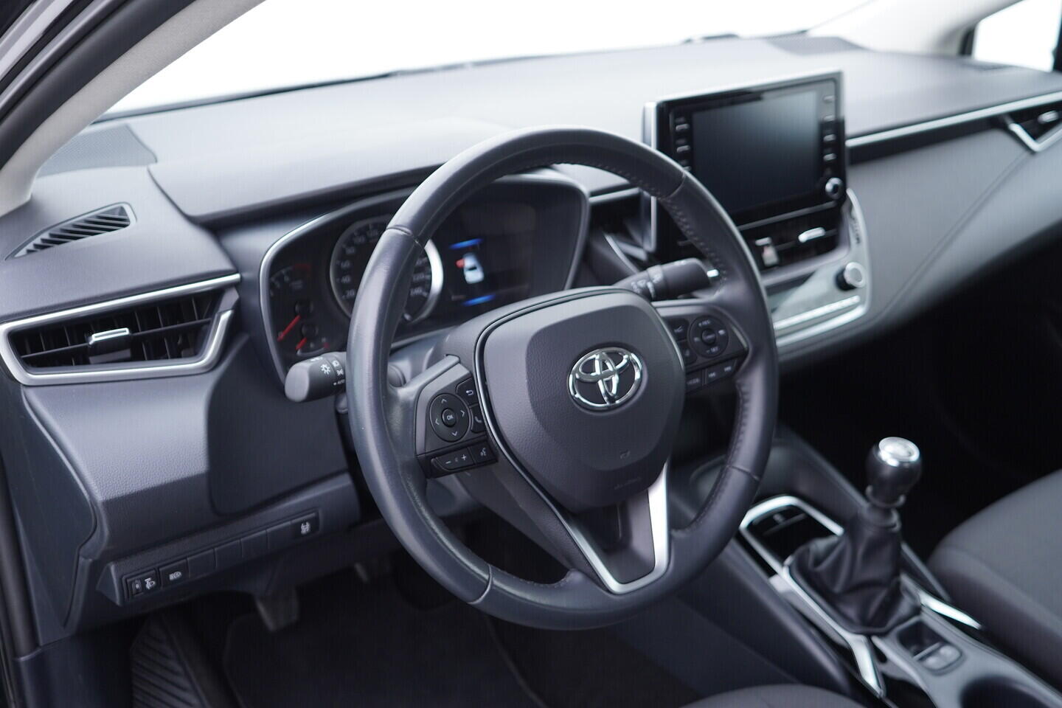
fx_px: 1062
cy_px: 354
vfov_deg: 36.9
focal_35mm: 36
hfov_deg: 53.1
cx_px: 531
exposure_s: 1/40
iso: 250
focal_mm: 24
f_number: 2.8
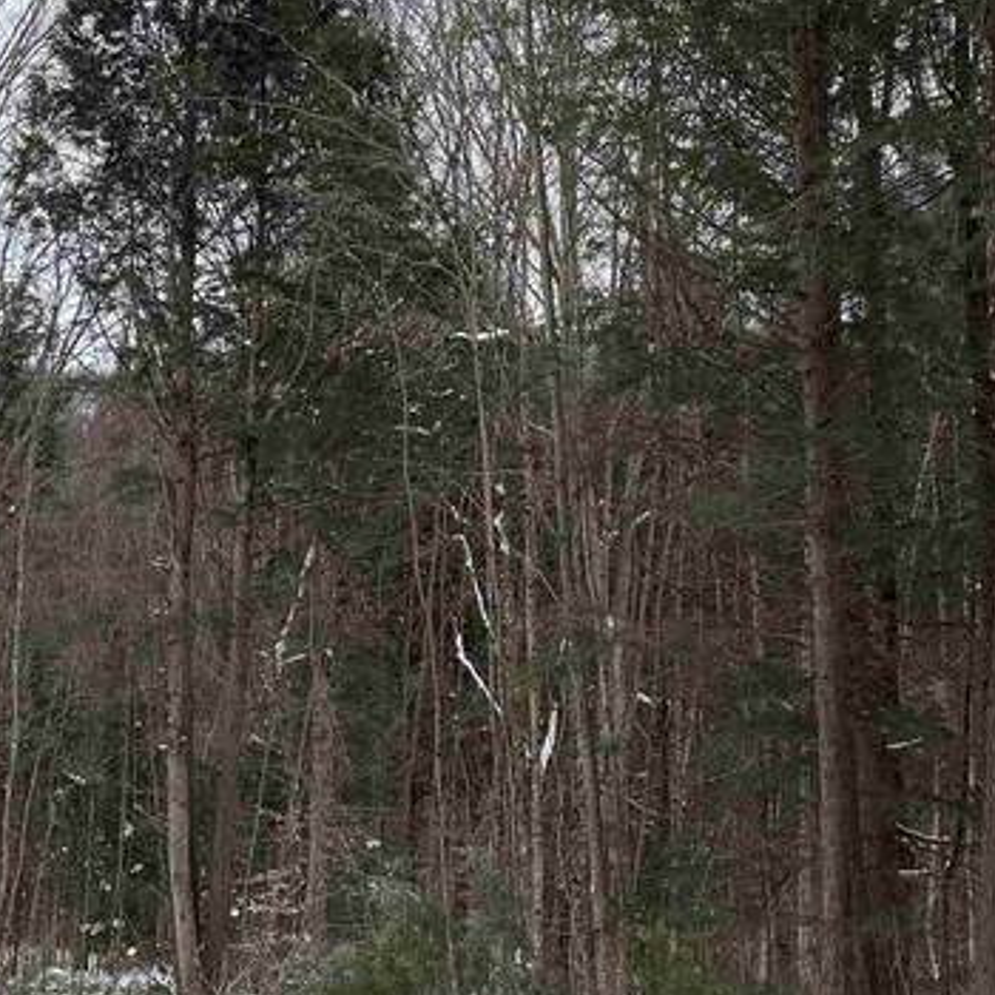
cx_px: 554
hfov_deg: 20.6
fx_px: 2732
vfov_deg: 20.0
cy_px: -17
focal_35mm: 84
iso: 50
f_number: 1.6
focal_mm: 5.96
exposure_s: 1/1706
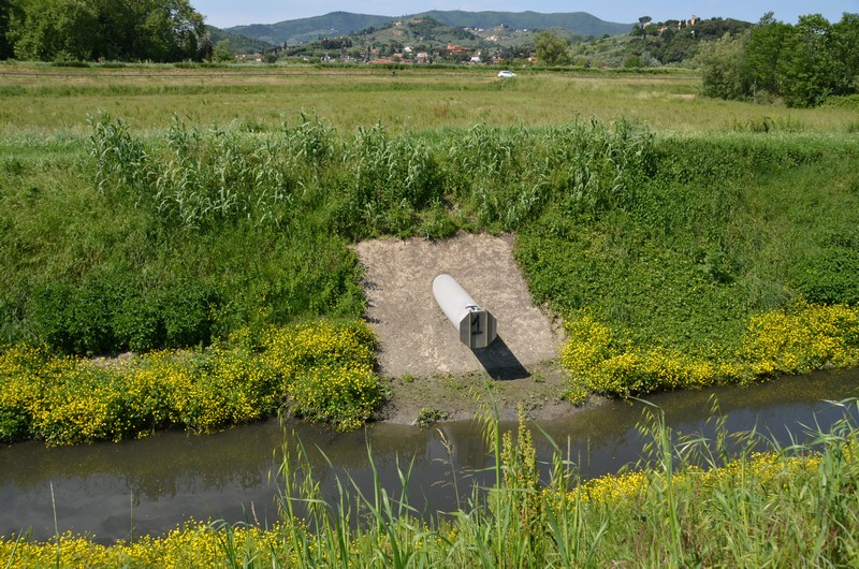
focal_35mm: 33
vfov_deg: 39.8
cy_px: 284
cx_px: 430
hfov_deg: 57.3
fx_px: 786
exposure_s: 1/250
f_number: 8
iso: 110
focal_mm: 22
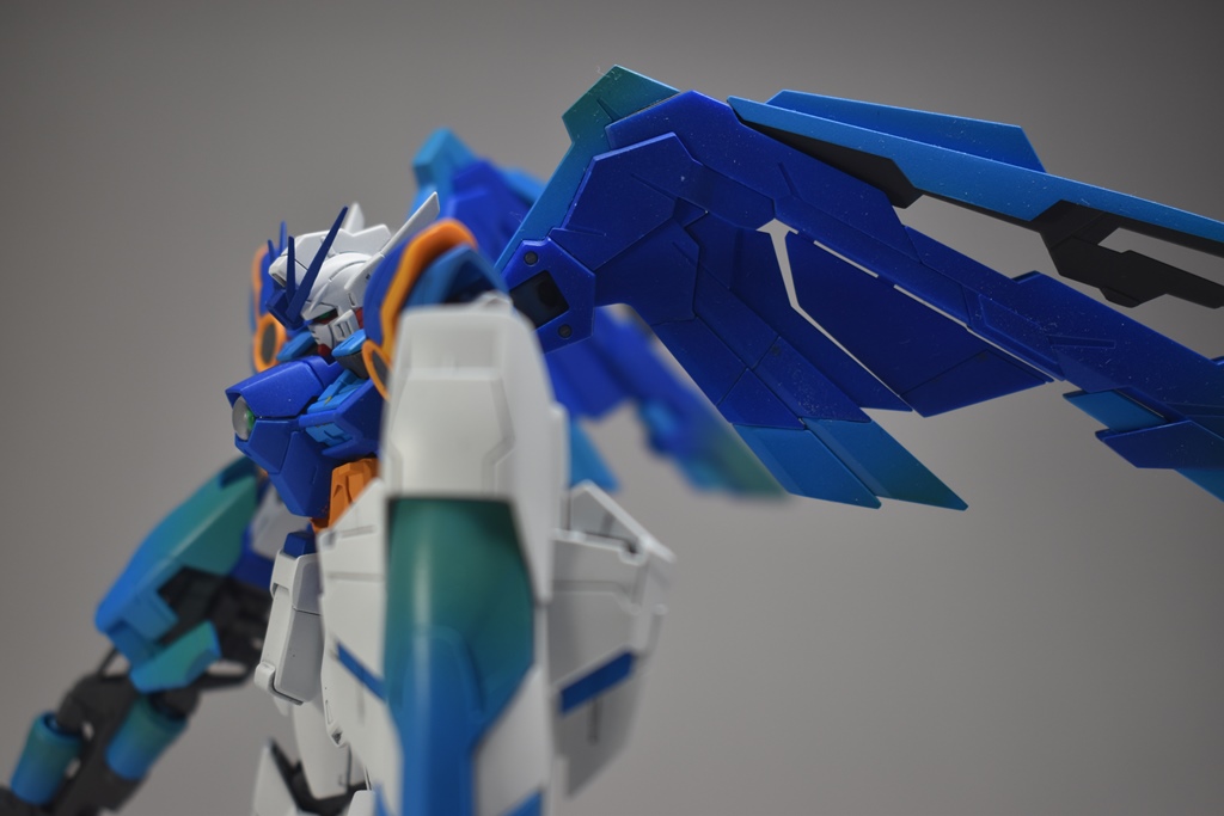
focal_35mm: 48
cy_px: 408
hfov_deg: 41.1
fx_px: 1632
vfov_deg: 28.1
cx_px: 612
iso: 100
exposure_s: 1/100
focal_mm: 32
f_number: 4.5
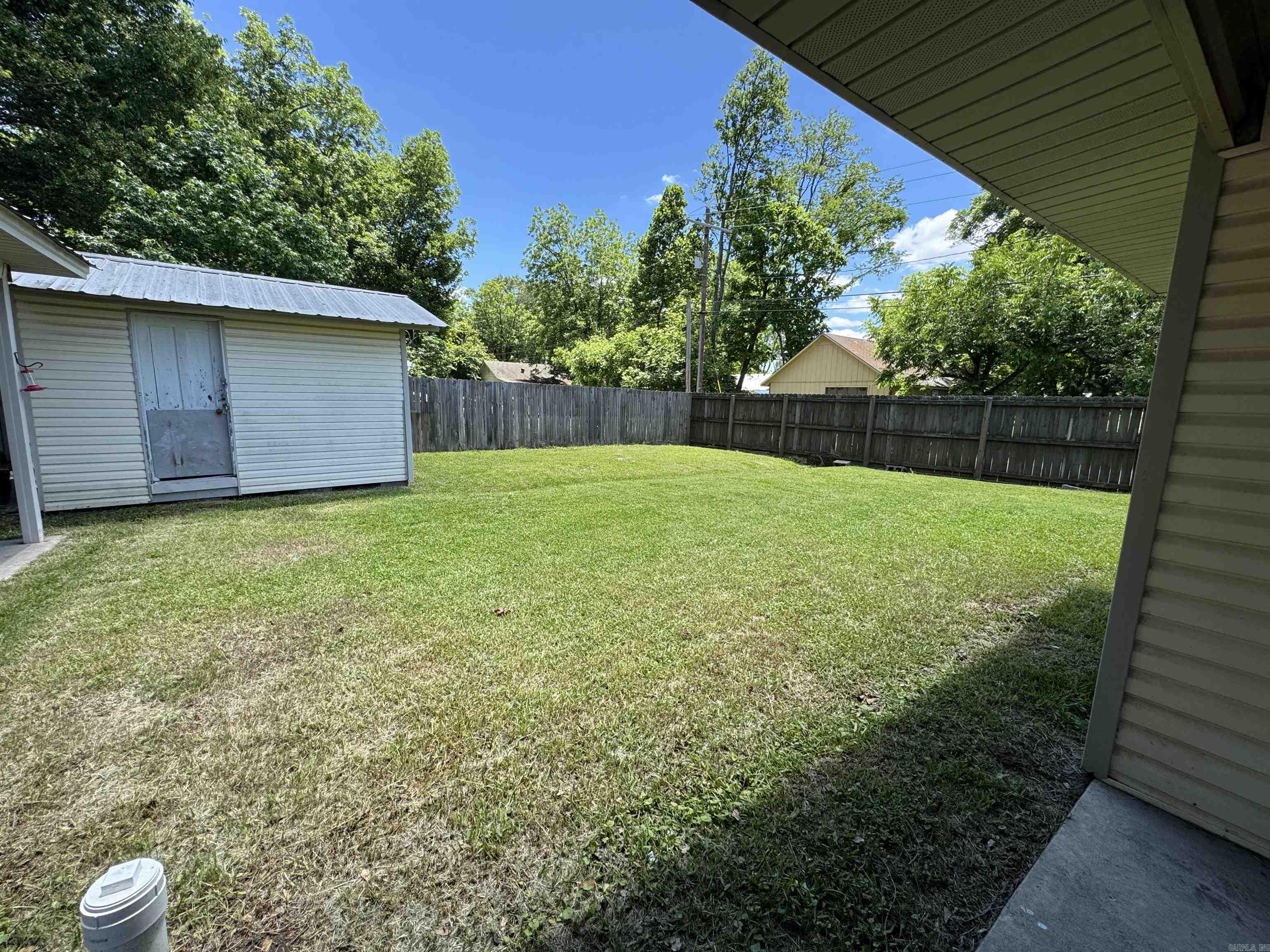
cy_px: 476
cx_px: 635
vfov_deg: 85.7
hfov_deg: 102.1
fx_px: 514
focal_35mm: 14
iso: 40
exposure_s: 1/479
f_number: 2.2
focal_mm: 2.22
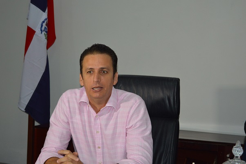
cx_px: 123
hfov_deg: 26.0
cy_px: 82
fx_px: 532
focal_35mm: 78
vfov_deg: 17.5
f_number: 5.6
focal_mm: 52
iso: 900
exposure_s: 1/60
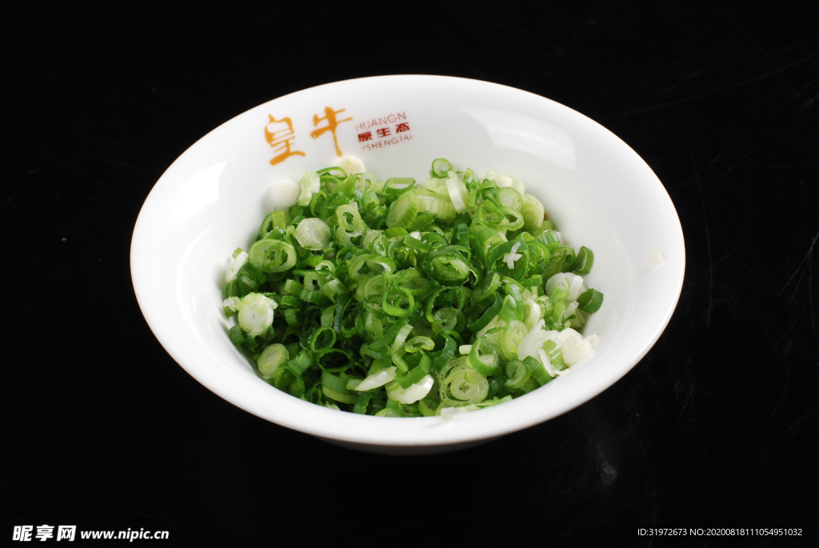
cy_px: 274
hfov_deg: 27.0
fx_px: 1708
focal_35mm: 75
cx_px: 410
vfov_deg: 18.2
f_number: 13
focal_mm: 50
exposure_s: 1/125
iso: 100
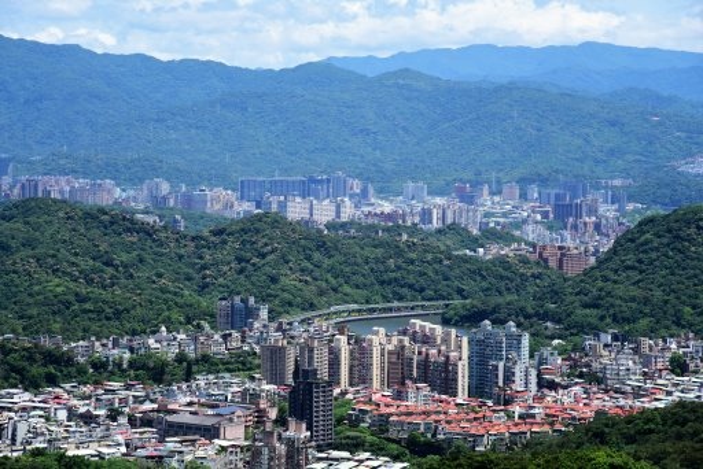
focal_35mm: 120
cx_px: 352
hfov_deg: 17.1
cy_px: 234
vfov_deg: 11.4
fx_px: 2345
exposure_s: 1/250
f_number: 8
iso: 100
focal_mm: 120
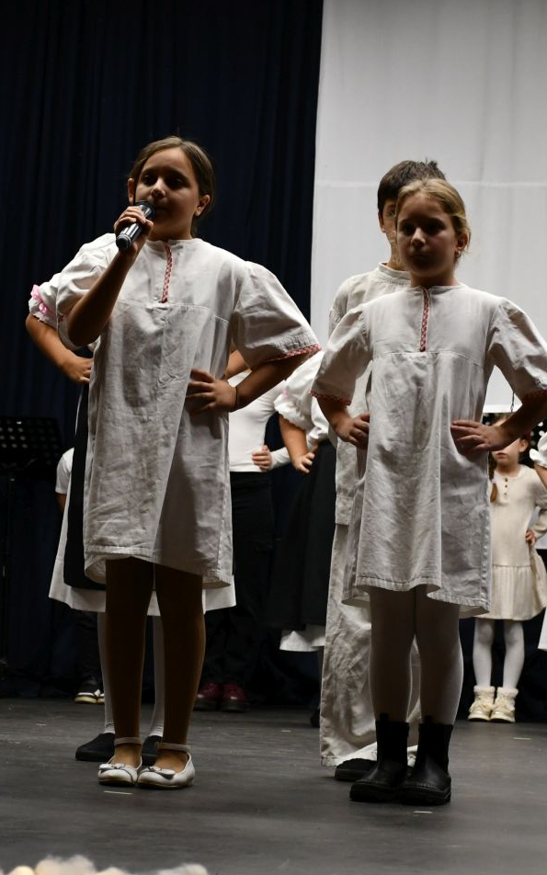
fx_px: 2648
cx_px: 421
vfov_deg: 18.8
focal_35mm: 111
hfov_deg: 11.8
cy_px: 439
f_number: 4.5
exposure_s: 1/125
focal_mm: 48
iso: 1400
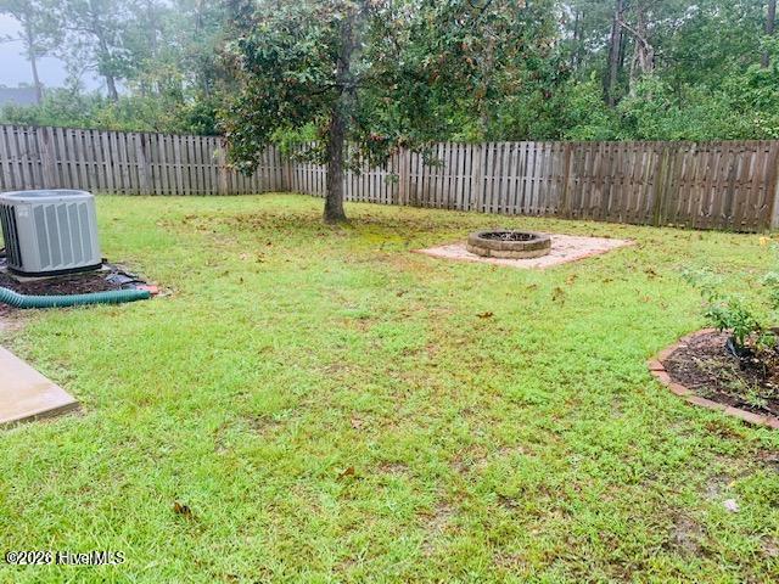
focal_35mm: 26
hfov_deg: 67.3
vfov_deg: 53.1
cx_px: 390
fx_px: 585
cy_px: 292
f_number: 1.8
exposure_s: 1/149
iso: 25
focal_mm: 4.25
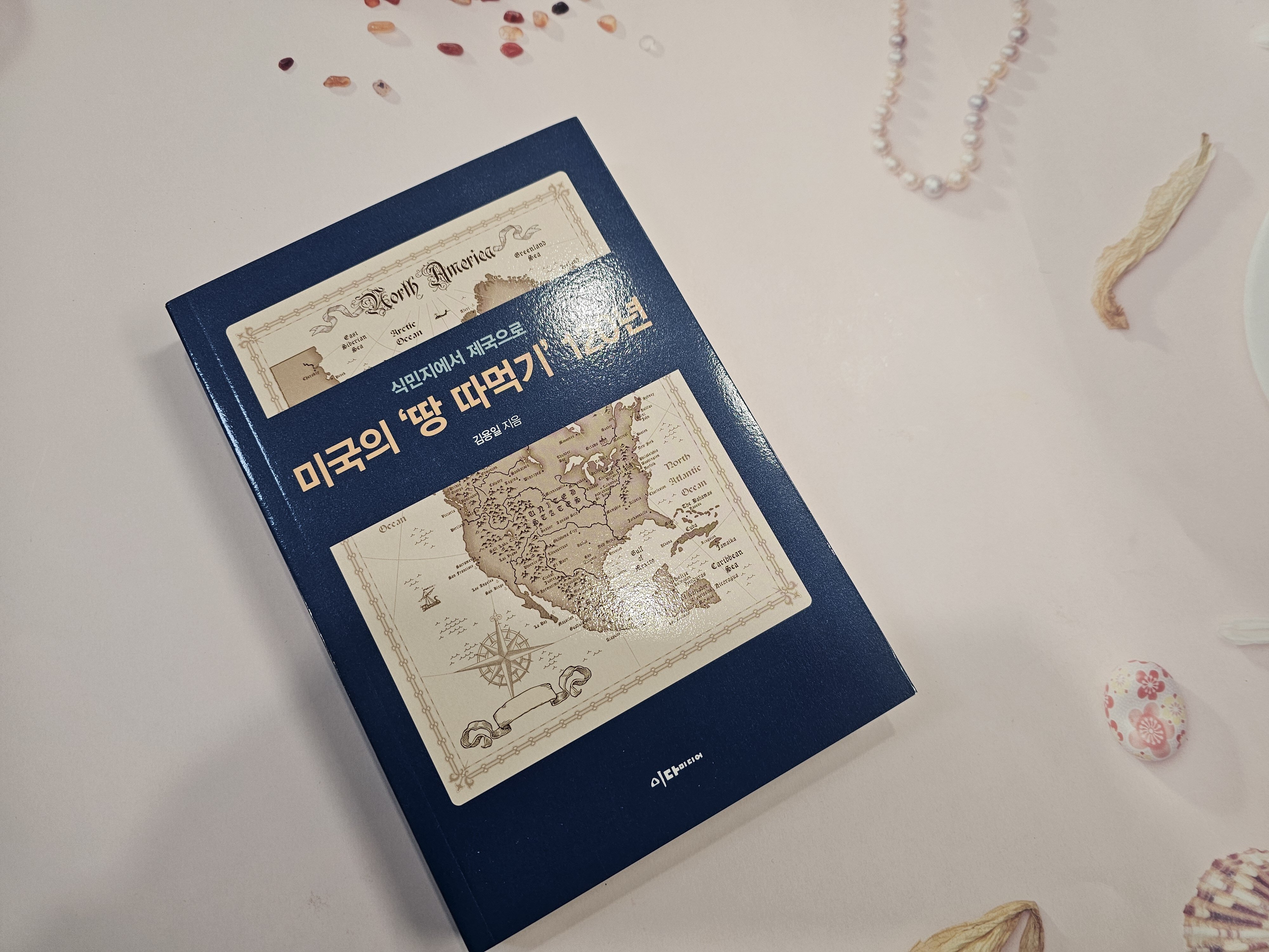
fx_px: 843
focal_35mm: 23
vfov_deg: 58.9
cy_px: 476
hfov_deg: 73.9
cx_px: 634
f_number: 1.7
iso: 80
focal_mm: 6.3
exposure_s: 1/100
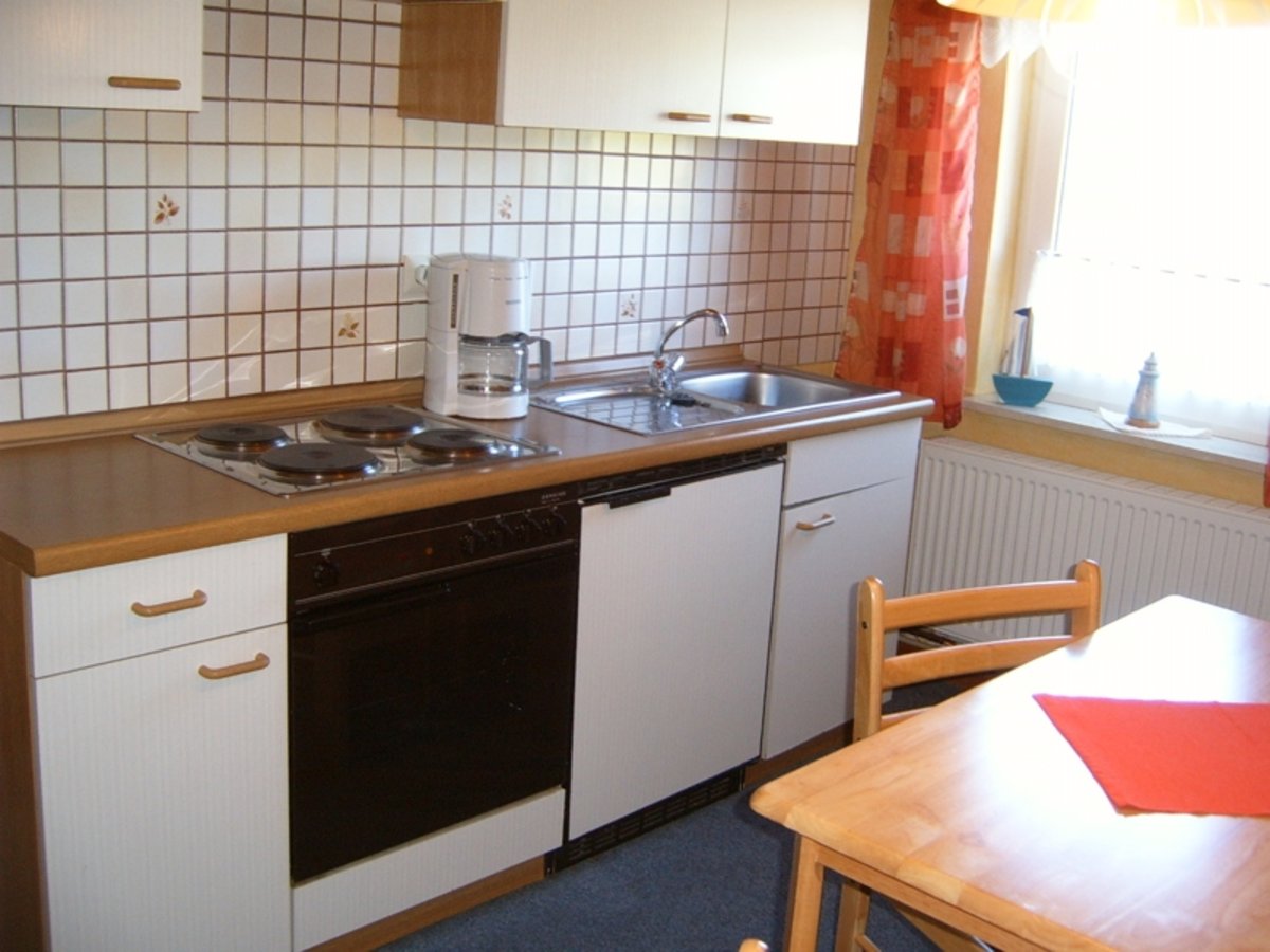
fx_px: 1357
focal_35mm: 37
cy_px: 476
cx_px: 635
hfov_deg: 50.1
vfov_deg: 38.7
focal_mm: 6.2
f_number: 2.9
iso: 141
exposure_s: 1/30
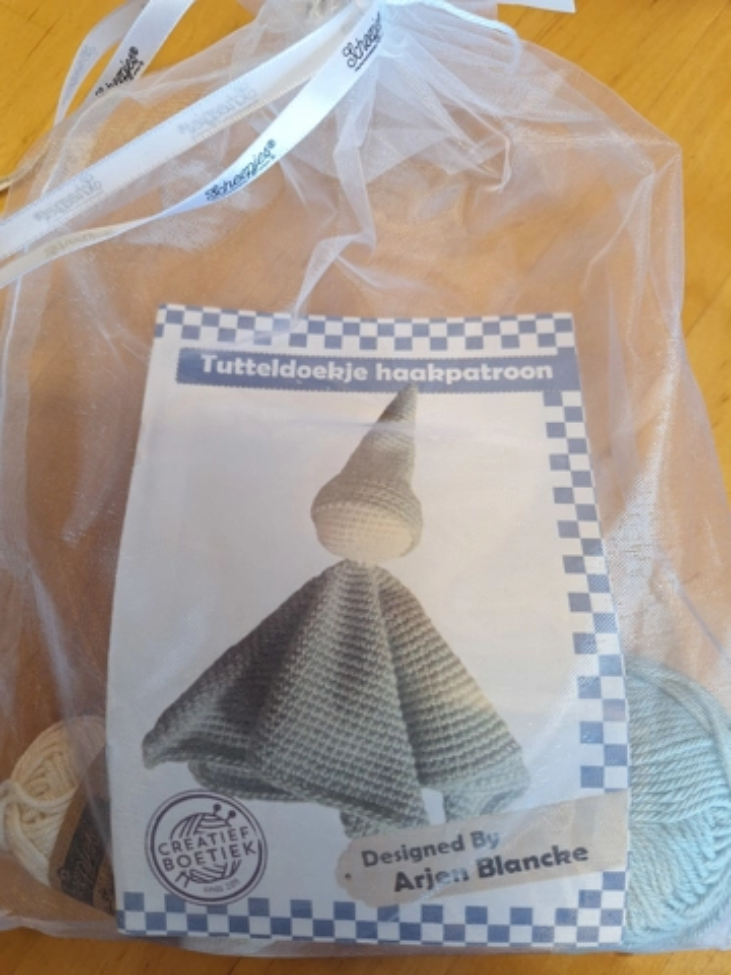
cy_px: 488
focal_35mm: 23
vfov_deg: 73.9
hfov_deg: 58.9
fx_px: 648
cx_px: 366
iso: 80
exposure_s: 1/100
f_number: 1.8
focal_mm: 5.54
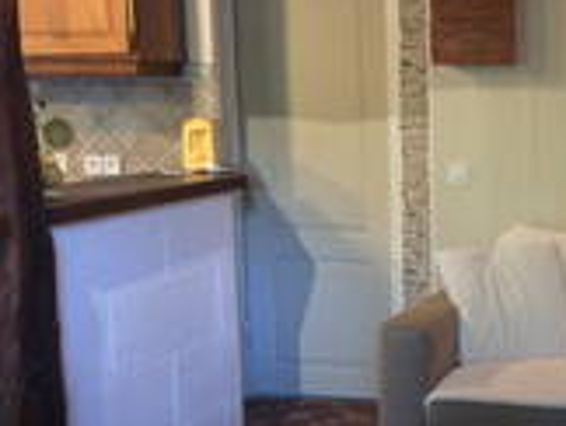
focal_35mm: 71
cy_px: 262
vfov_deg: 20.7
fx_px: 1163
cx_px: 625
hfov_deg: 25.4
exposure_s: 1/24
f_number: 2.4
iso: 125
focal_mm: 3.3
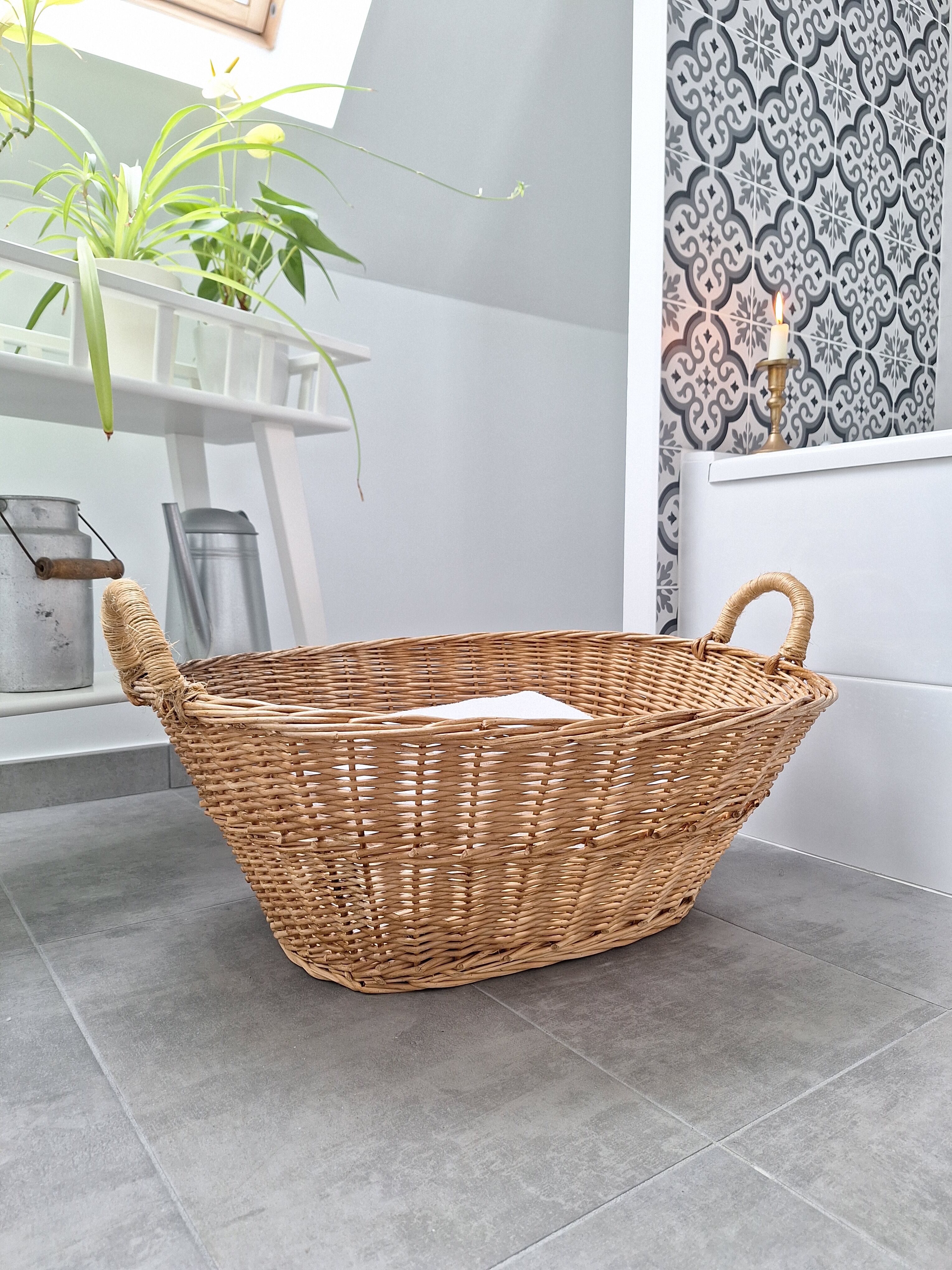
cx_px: 476
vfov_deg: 73.9
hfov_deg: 58.9
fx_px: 843
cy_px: 635
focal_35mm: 23
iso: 50
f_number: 1.8
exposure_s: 1/50
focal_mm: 5.54
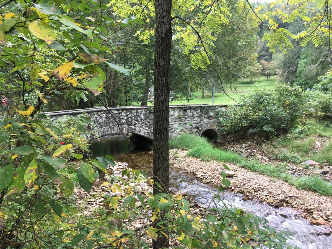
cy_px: 124
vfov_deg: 48.2
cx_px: 166
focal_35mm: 29
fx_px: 278
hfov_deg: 61.7
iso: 25
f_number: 2.2
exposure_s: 1/60
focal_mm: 4.15
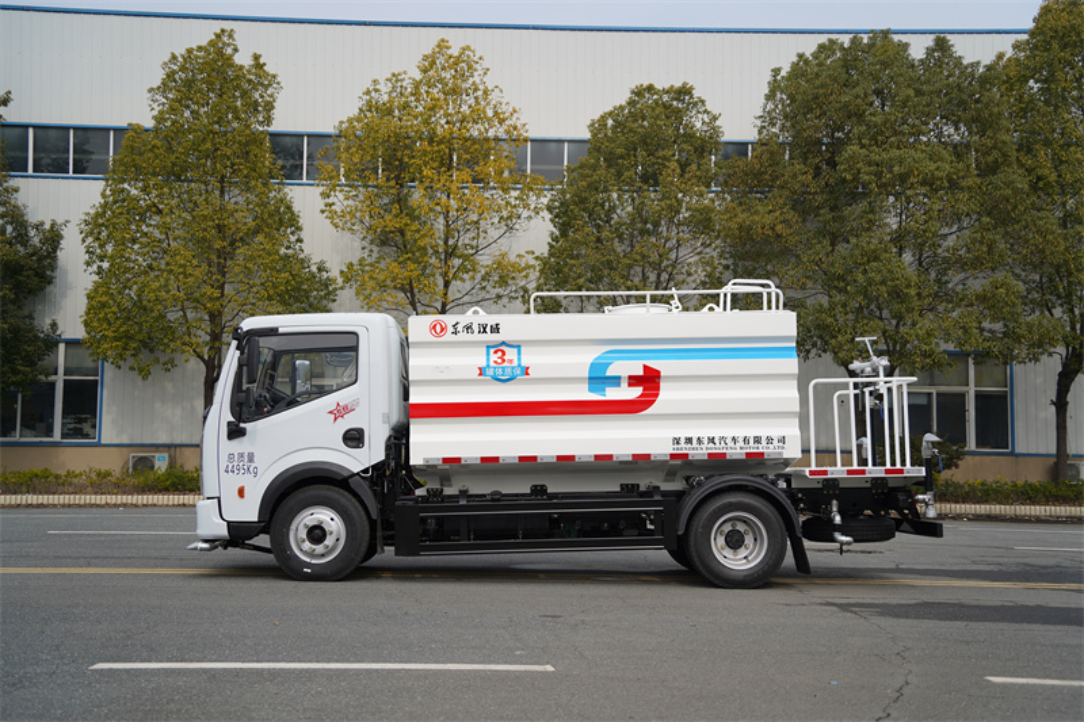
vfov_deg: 31.9
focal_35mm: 42
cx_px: 542
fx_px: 1264
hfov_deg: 46.4
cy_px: 361
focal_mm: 42
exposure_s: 1/1000
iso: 100
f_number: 3.2
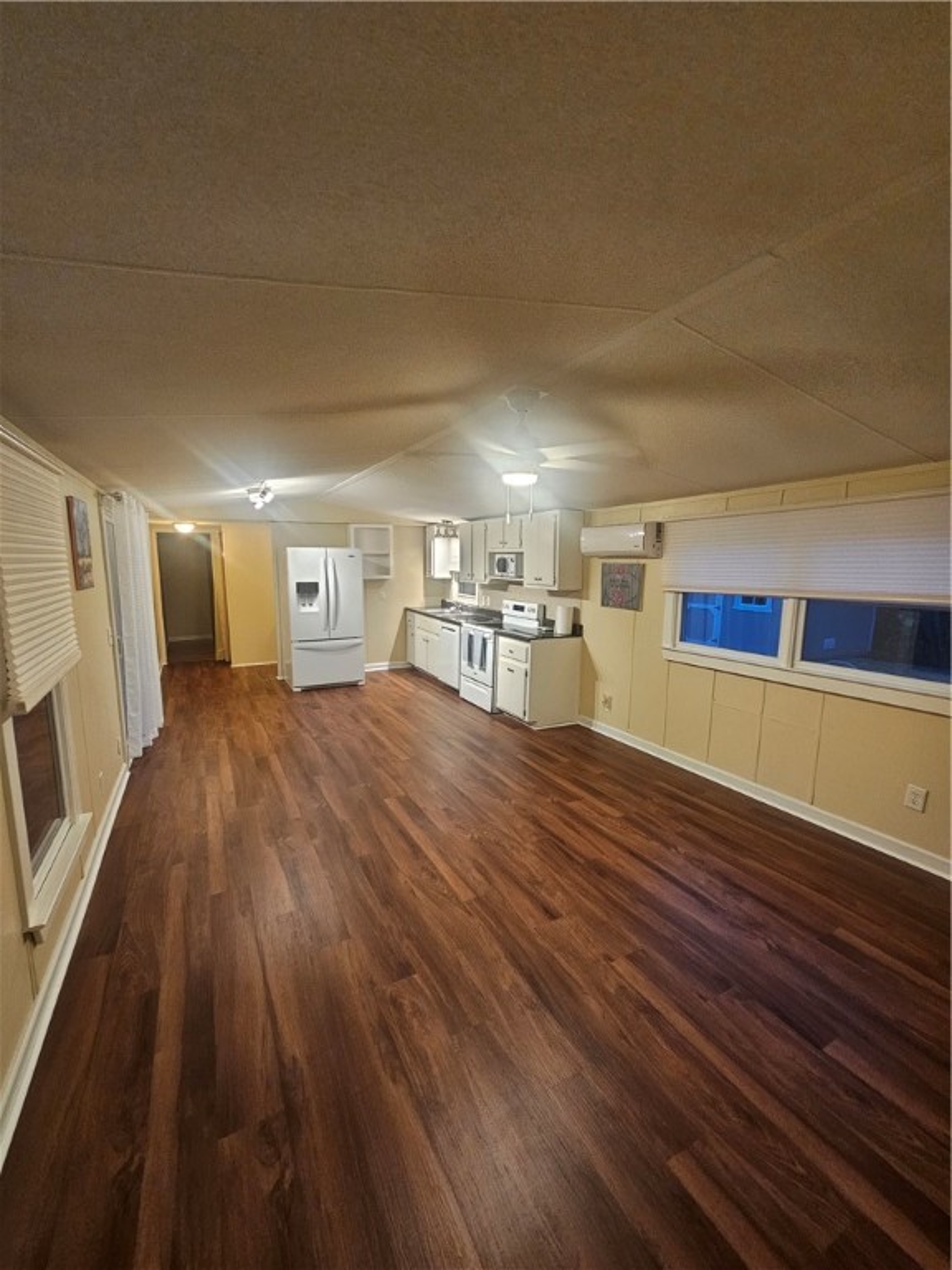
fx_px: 477
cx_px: 476
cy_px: 635
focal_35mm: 13
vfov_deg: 106.2
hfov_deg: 89.9
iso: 320
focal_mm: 2.2
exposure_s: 1/40
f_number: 2.2
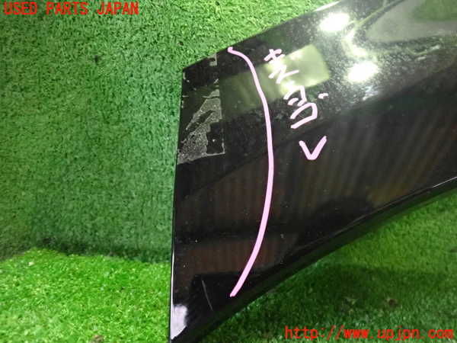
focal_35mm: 30
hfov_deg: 60.0
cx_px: 228
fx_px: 396
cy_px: 172
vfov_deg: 46.8
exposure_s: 1/50
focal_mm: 5.4
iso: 2500
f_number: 2.3
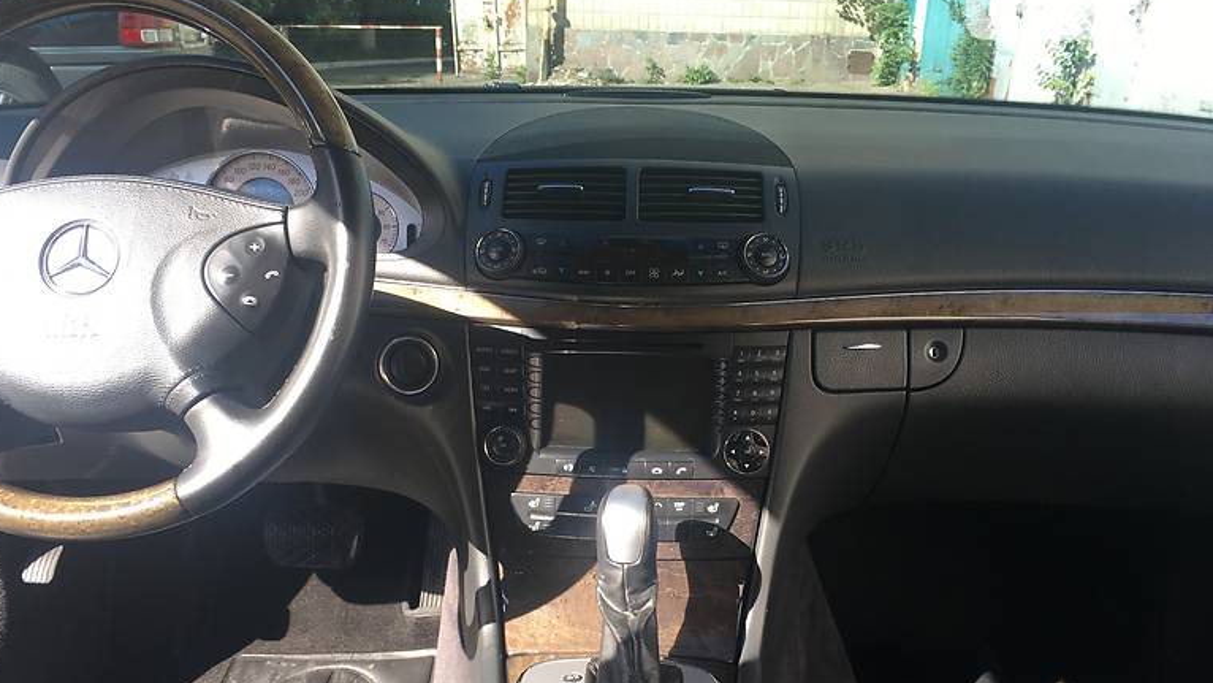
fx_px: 1061
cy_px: 428
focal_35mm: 33
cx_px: 584
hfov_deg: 59.5
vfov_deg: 35.4
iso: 25
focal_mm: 4.2
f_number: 2.2
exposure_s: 1/154
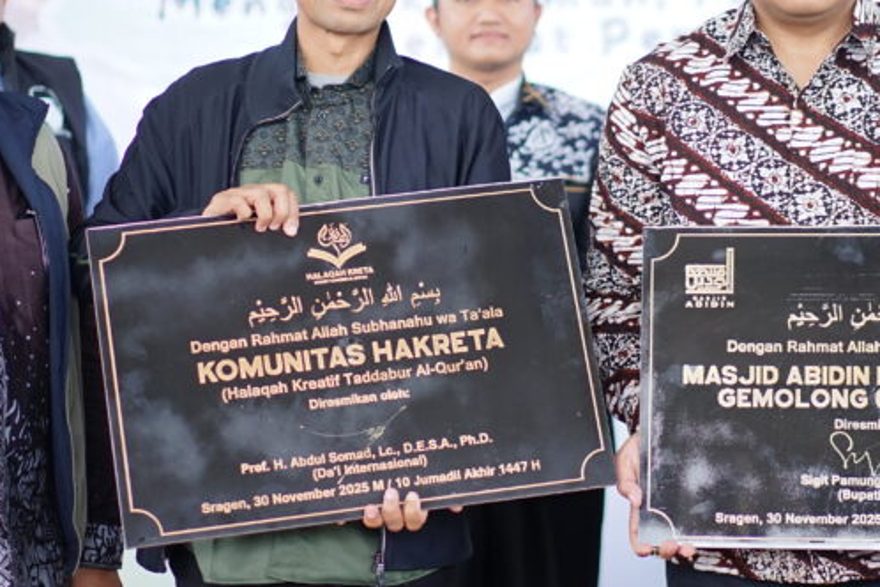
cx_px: 541
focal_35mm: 113
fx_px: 2762
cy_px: 162
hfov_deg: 18.1
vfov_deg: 12.1
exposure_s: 1/640
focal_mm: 55
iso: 500
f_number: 1.8
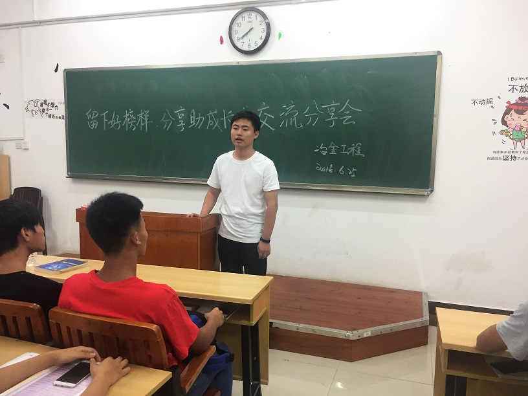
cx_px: 264
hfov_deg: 61.7
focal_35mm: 29
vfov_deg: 48.2
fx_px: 442
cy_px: 198
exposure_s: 1/33
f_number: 2.2
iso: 125
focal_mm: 4.15
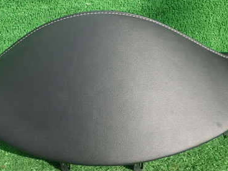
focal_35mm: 49
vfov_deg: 29.7
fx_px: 323
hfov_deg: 38.7
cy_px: 92
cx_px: 91
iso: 100
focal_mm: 5.5
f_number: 2.3
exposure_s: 1/160
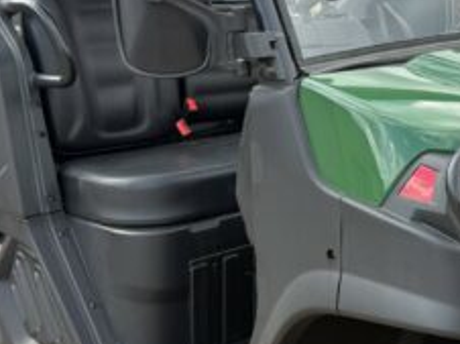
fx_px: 903
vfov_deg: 21.6
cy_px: 179
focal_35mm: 68
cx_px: 342
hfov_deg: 28.2
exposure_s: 1/728
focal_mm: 6.76
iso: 80
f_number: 1.78
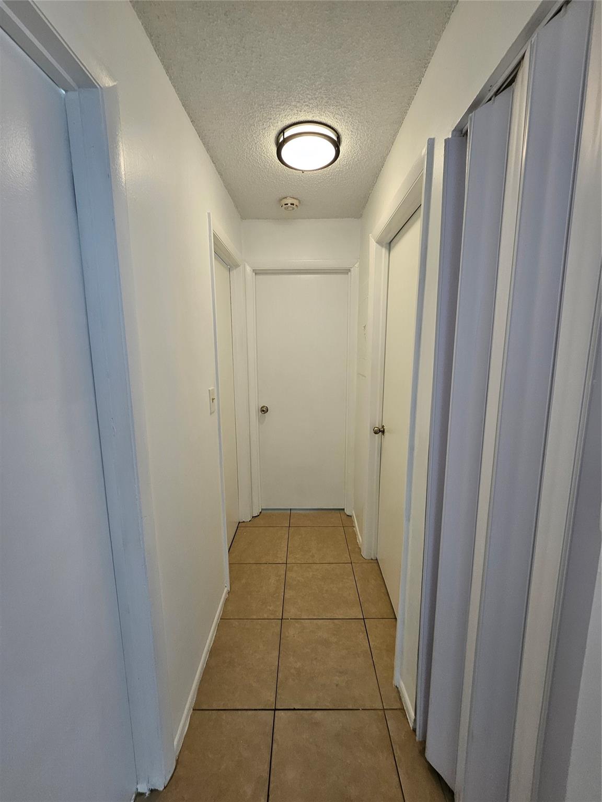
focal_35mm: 13
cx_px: 301
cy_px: 401
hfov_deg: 89.9
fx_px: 301
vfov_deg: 106.2
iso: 64
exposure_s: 1/60
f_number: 2.2
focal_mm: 1.74
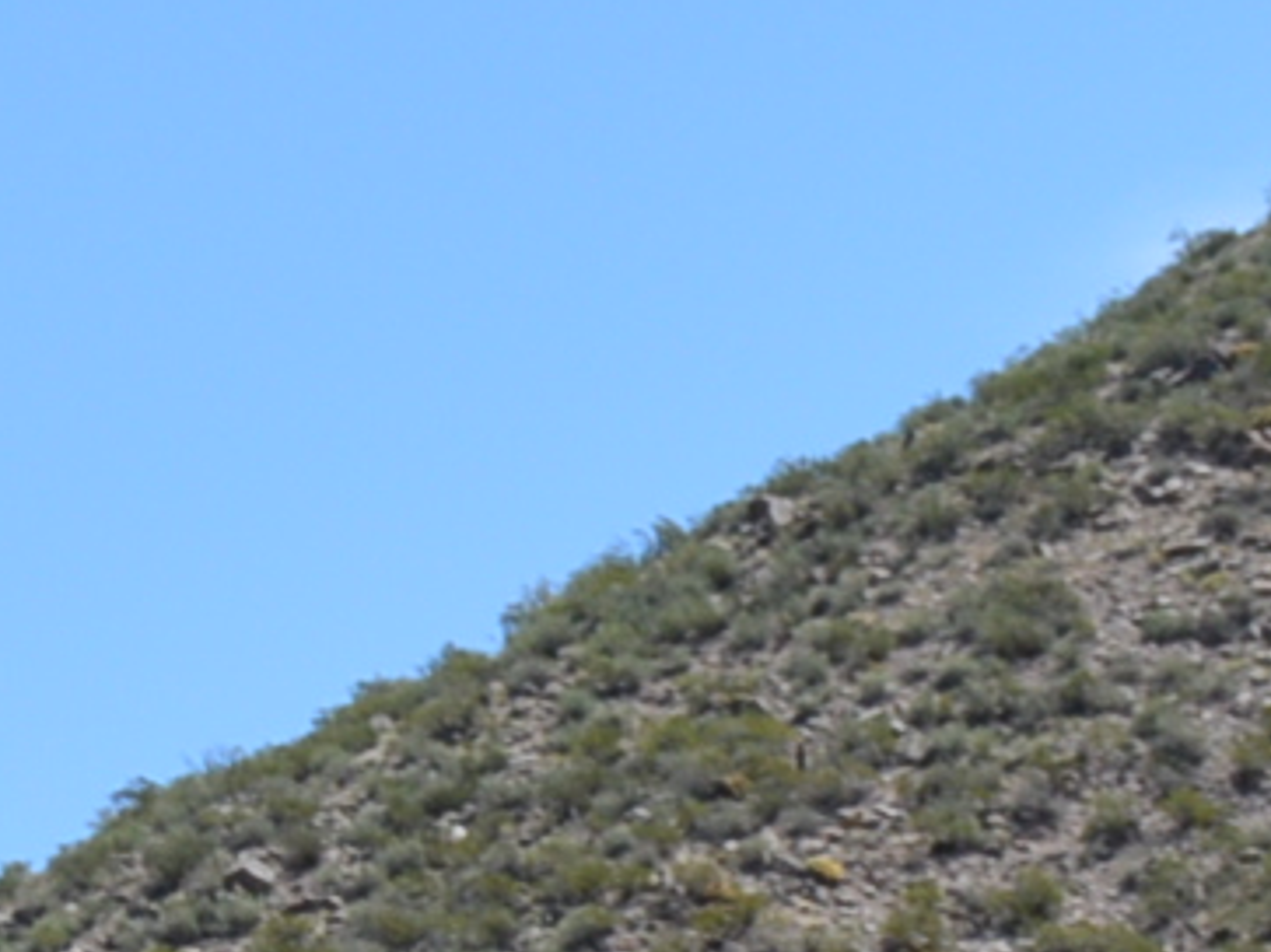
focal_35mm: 239
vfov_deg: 6.1
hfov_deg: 7.8
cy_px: 1918
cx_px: -1481
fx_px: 8772
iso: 100
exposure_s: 1/200
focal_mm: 20
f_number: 7.1
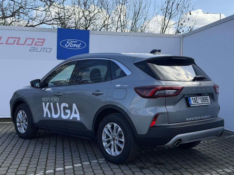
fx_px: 324
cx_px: 117
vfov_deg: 30.3
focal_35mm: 48
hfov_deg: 39.7
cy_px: 88
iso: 80
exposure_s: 1/2667
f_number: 1.78
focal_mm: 6.76
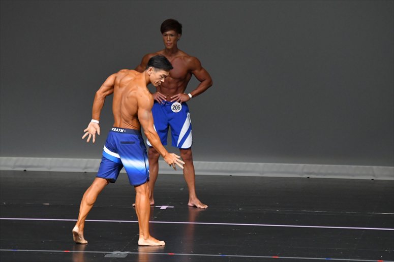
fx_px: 3446
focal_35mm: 315
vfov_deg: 4.4
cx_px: 197
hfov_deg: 6.5
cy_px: 131
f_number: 5.6
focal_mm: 210
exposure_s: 1/400
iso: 4000
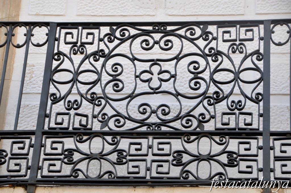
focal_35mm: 142
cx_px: 146
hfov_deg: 14.4
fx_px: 1150
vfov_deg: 9.6
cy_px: 96
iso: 500
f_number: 8
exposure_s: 1/250
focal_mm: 95
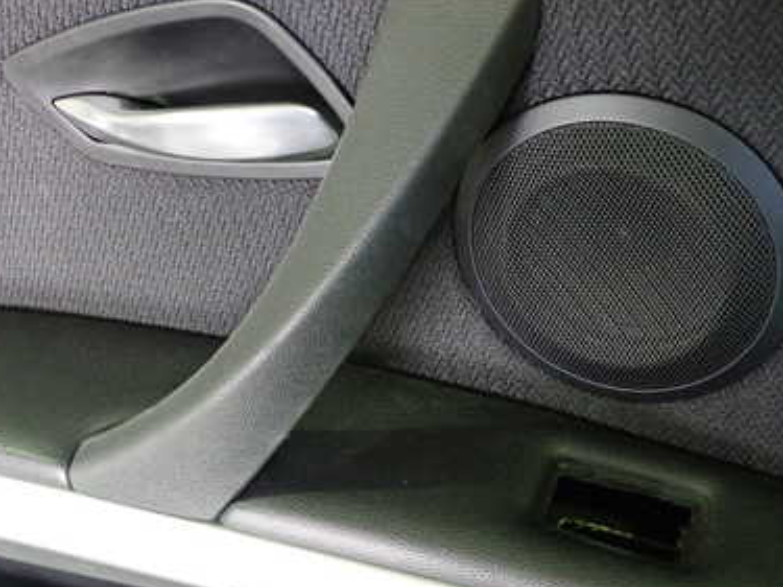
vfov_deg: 30.2
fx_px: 1085
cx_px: 399
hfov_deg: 39.7
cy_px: 315
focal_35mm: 48
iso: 800
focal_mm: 5.4
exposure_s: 1/30
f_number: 2.3
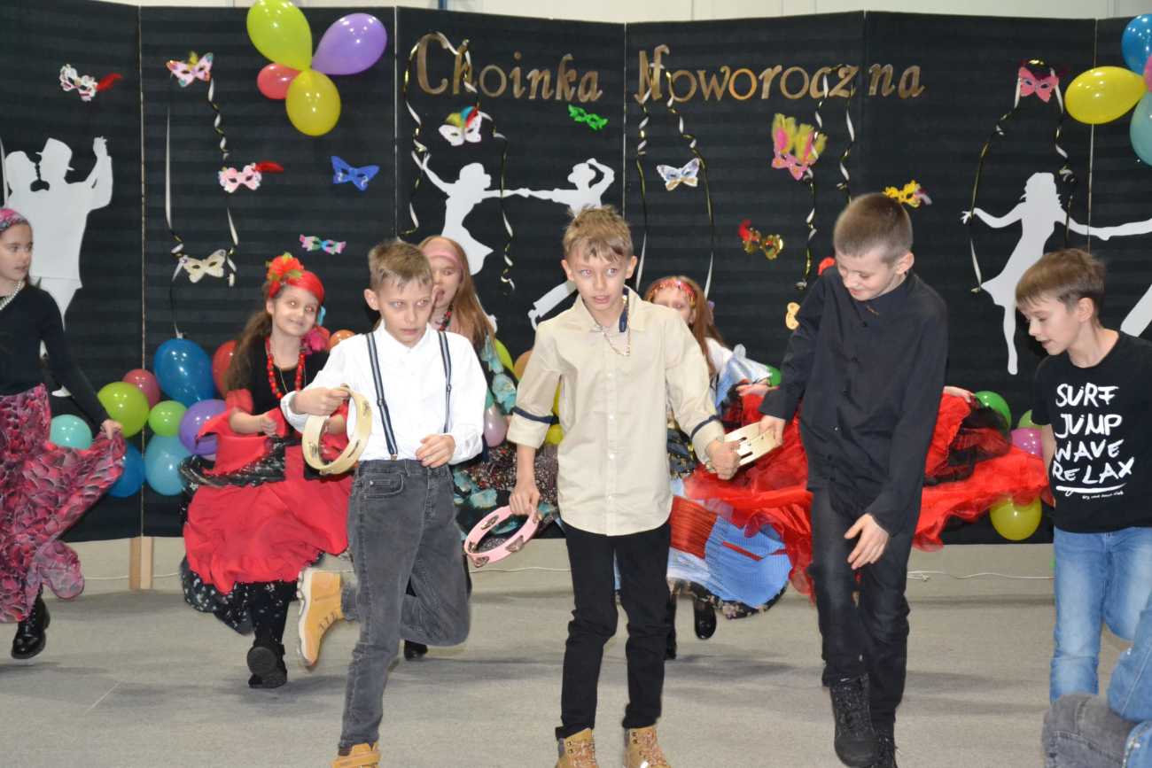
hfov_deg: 23.4
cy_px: 384
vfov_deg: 15.7
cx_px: 576
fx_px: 2784
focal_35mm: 87
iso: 3200
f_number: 5
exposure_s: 1/60
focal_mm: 58
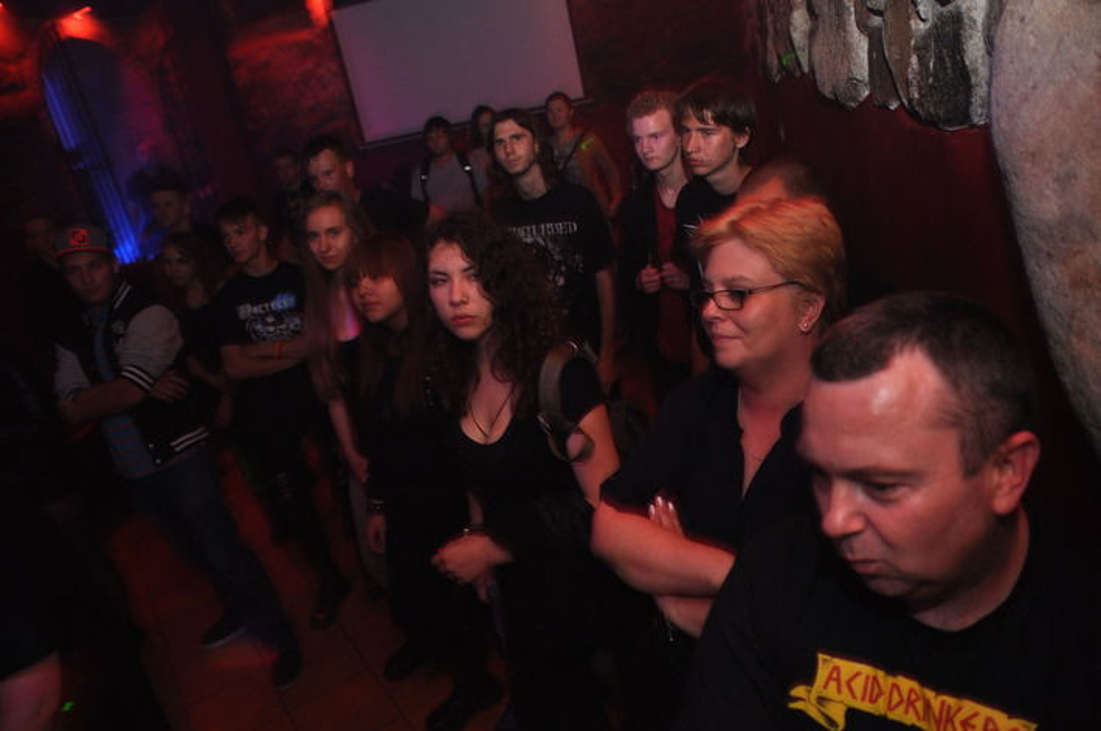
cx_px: 550
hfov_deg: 70.5
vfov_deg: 50.3
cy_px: 366
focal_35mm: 26
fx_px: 779
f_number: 2.8
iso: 500
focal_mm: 17
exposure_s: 1/13
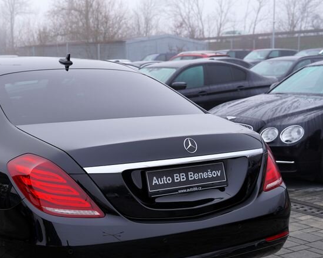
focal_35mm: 61
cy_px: 153
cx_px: 94
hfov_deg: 30.6
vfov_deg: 25.0
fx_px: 583
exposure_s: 1/80
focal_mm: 35
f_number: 4.5
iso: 100
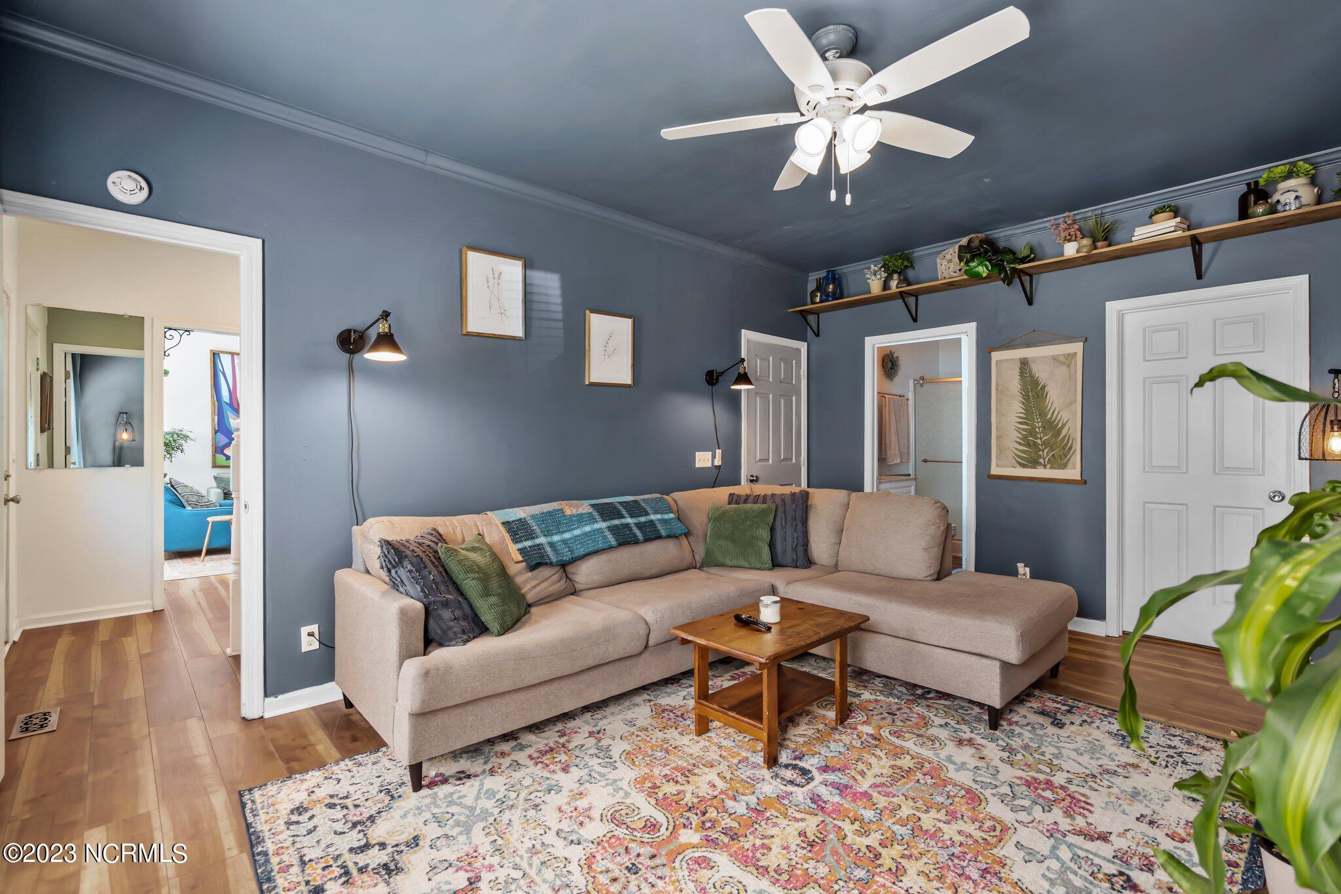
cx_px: 670
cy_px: 447
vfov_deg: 73.7
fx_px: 596
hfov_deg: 96.7
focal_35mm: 16
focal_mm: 16
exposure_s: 1/20
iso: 200
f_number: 4
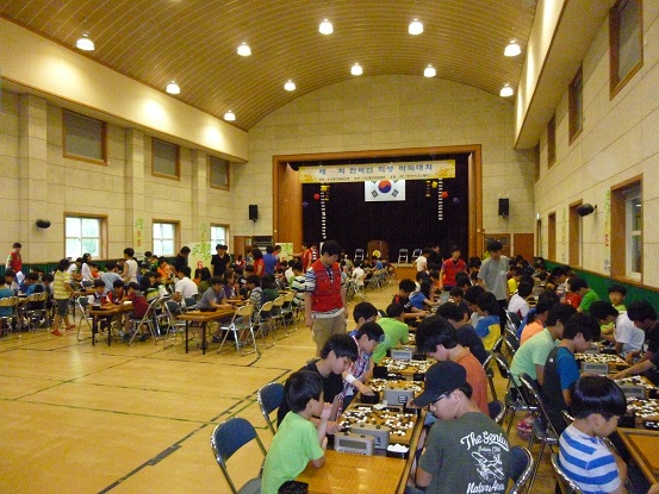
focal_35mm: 25
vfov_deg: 54.9
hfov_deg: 69.4
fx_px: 476
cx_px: 330
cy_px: 247
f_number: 3.1
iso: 1000
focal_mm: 4.5
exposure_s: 1/60
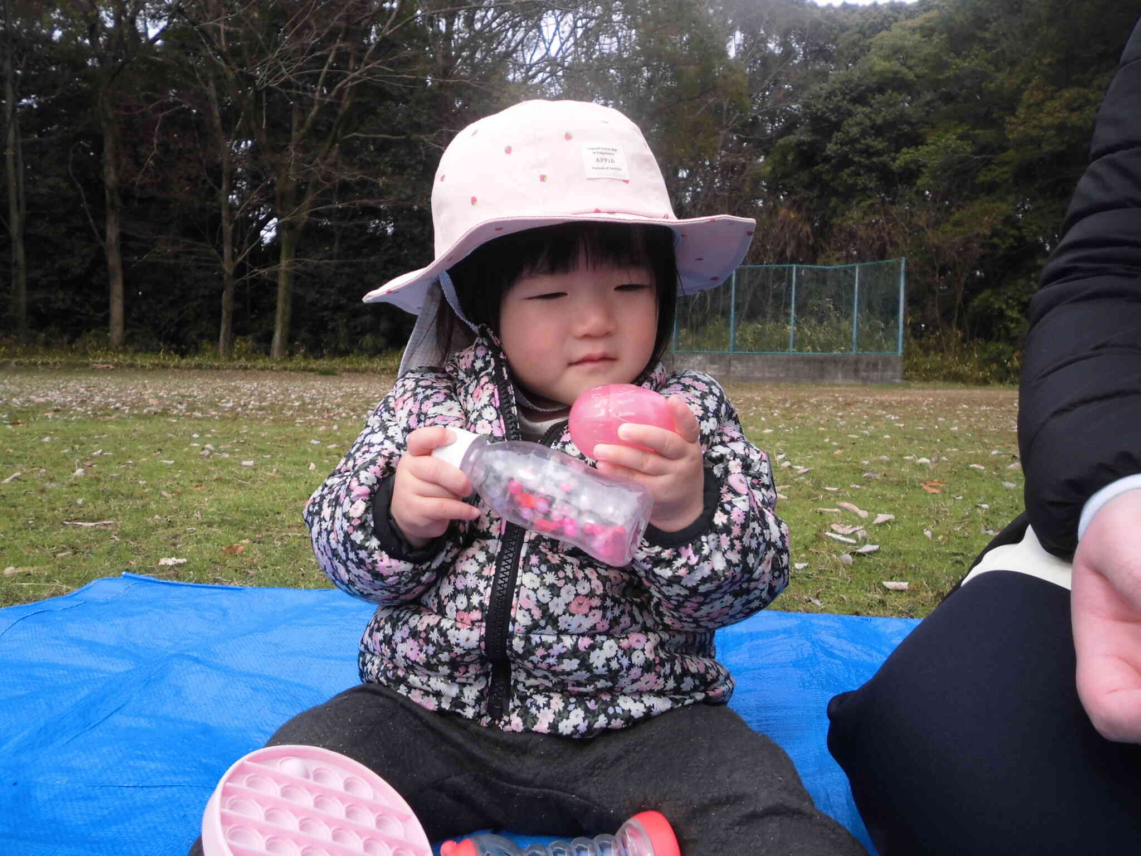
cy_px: 428
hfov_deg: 67.3
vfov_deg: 53.1
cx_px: 570
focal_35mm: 26
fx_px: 857
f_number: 3.2
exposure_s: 1/400
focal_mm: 4.6
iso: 64
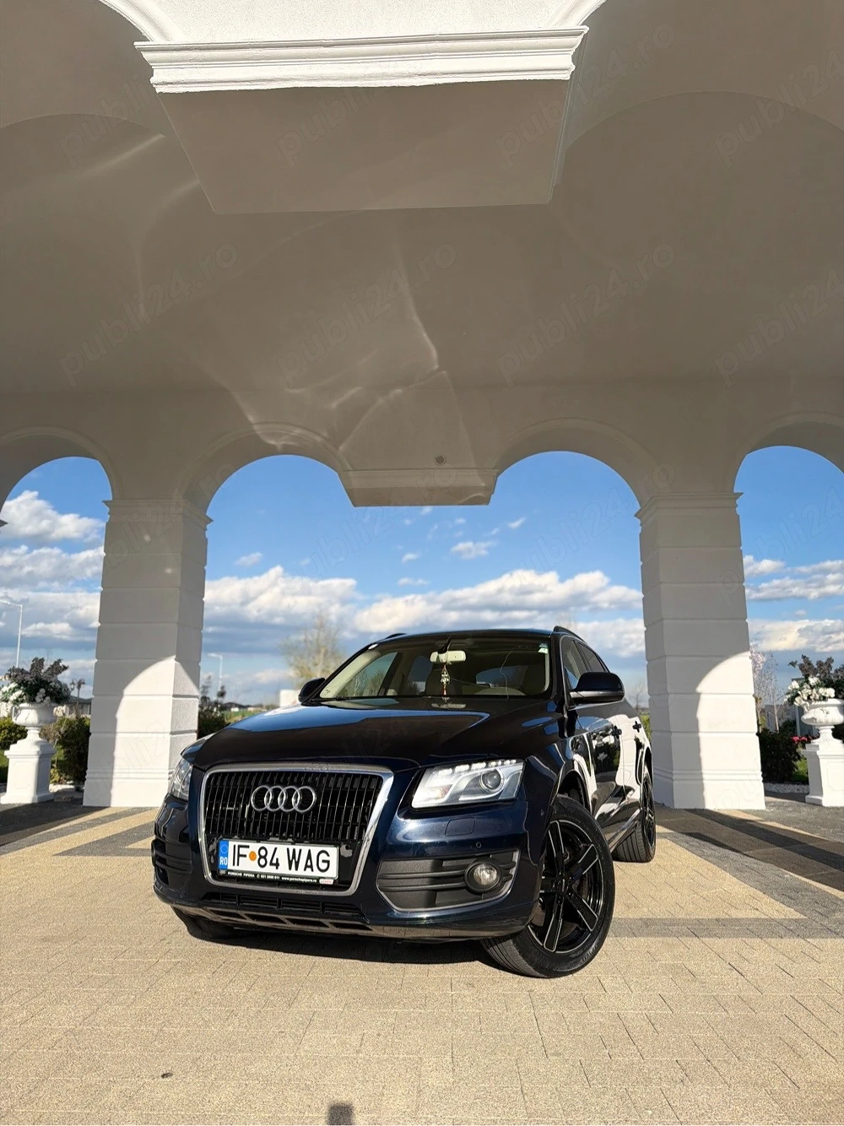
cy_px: 563
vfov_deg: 71.6
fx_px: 780
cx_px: 422
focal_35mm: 24
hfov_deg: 56.8
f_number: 1.78
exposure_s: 1/5319
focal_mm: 6.76
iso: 80
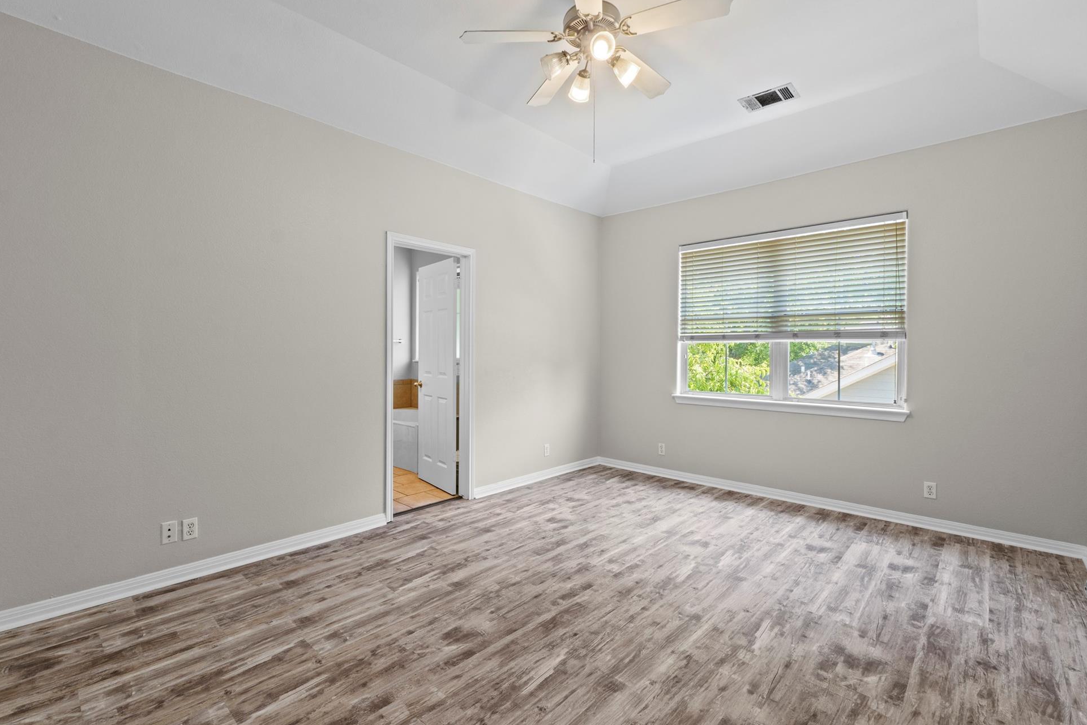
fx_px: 483
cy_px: 354
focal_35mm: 16
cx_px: 533
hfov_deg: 96.7
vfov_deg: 73.7
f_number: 11
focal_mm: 10
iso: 250
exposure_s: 2
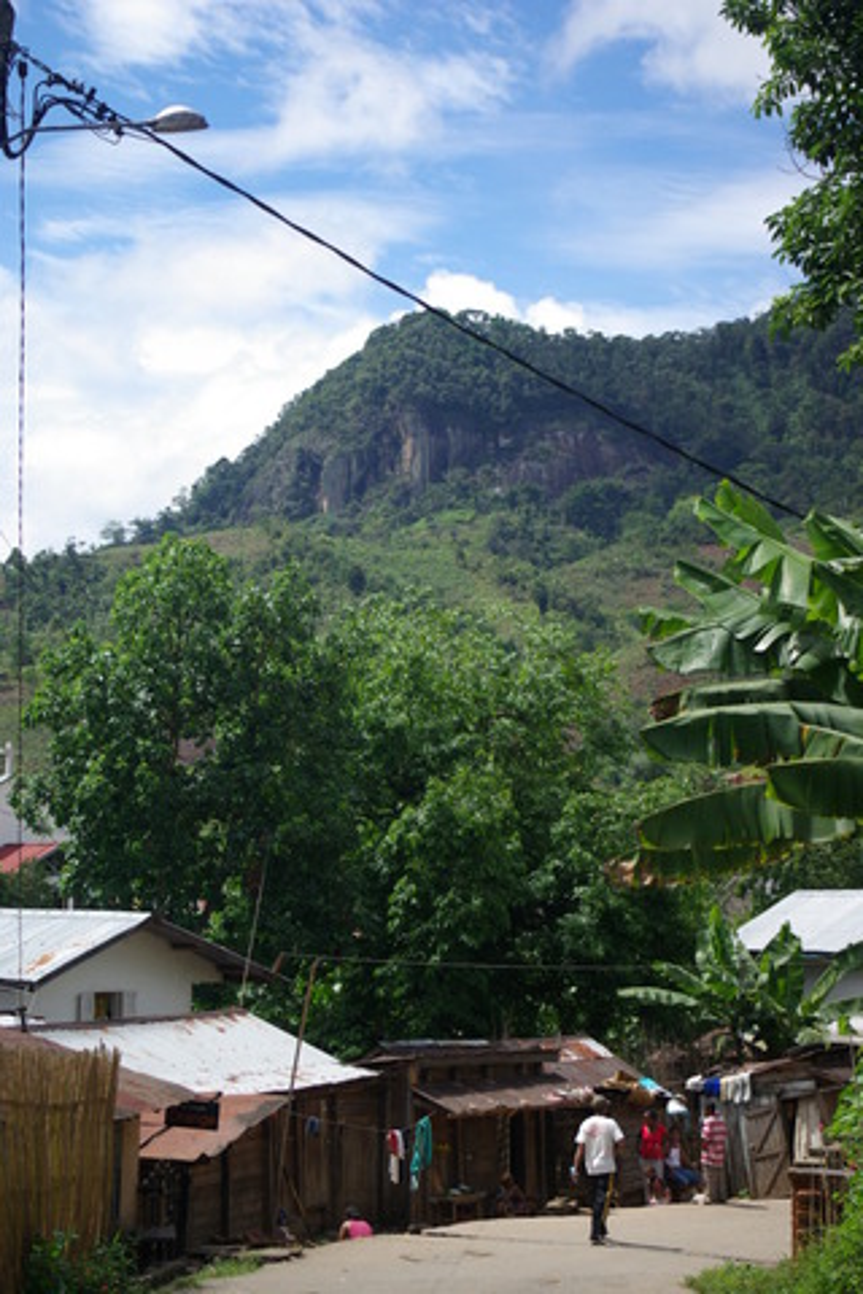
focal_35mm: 82
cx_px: 432
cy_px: 647
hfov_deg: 16.6
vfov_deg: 24.6
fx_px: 2966
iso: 100
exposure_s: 1/90
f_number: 5.6
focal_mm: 55
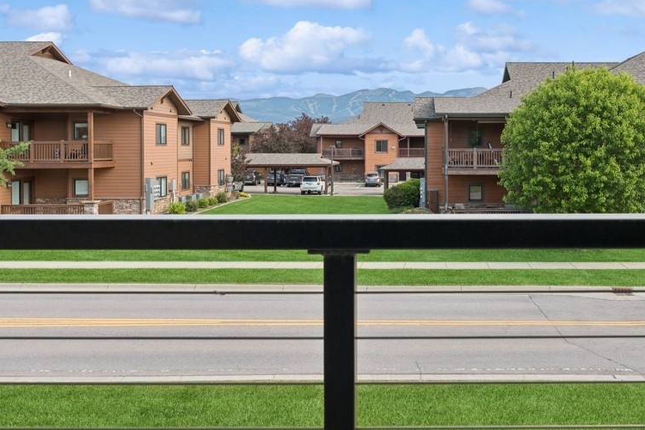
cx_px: 356
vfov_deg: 36.8
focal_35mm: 36
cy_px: 175
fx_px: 645
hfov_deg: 53.0
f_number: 6.3
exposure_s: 1/250
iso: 100
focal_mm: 20
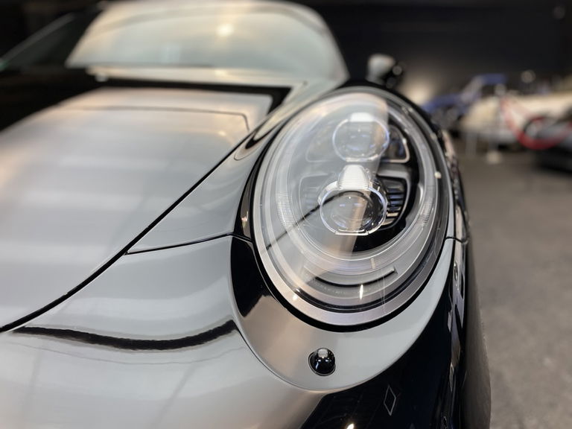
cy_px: 214
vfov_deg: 53.1
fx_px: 430
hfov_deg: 67.3
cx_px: 286
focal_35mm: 26
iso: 64
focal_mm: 4.2
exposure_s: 1/100
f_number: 1.6
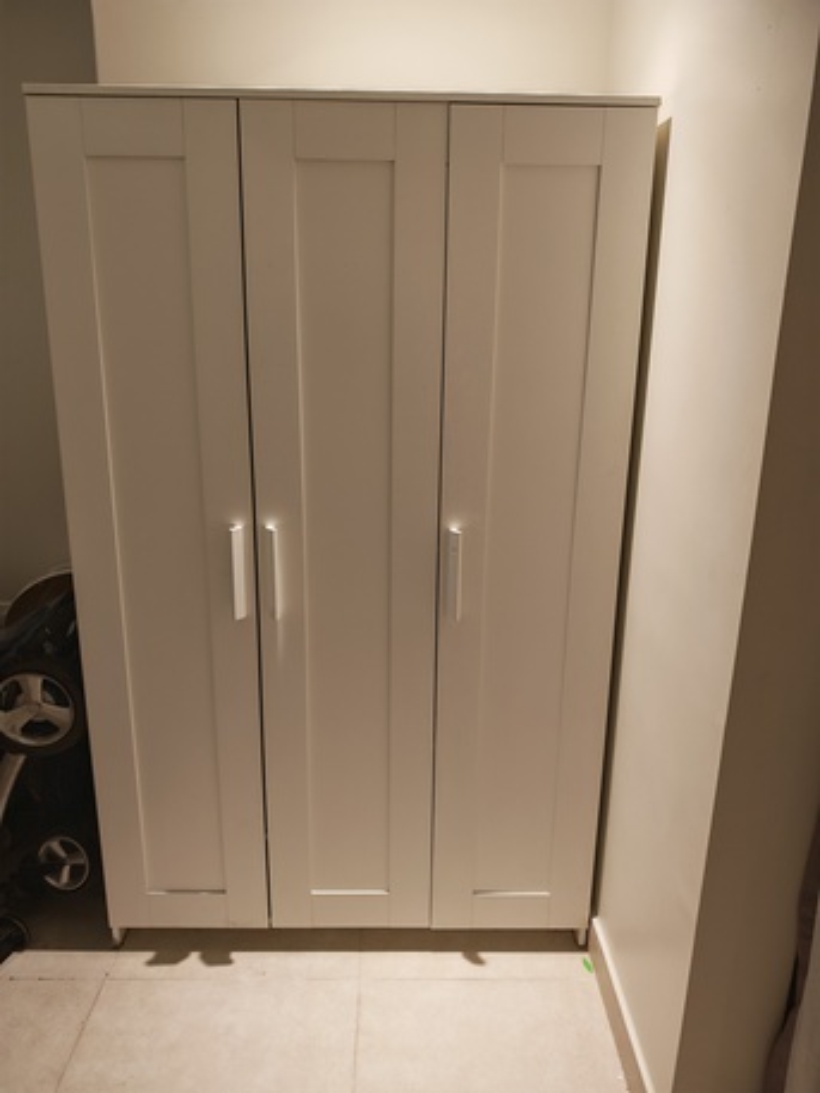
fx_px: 758
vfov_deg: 71.6
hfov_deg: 56.8
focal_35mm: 24
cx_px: 410
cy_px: 546
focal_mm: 6.83
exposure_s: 1/120
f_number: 2
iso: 640
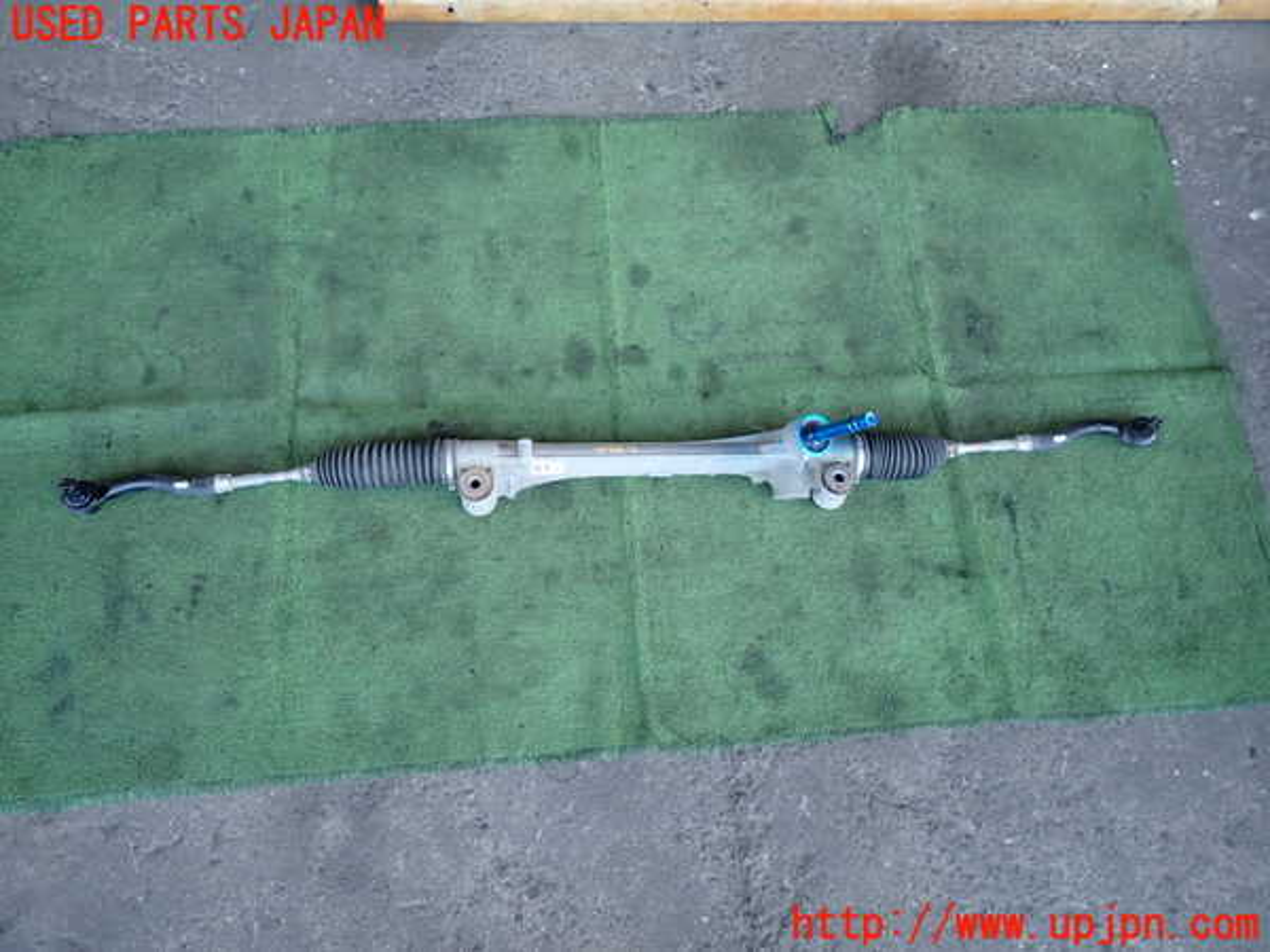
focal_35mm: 25
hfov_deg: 69.4
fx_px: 917
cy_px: 476
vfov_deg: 54.9
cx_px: 635
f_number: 2
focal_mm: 4.5
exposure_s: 1/125
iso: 160
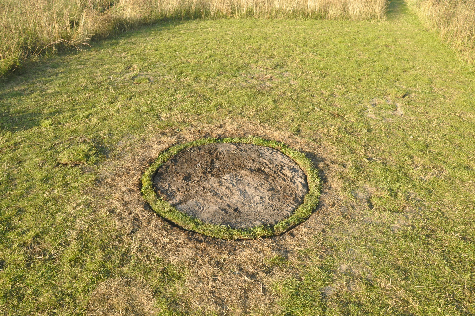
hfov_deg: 67.4
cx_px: 238
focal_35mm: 27
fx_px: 356
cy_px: 158
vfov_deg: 47.8
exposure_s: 1/400
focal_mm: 18
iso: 800
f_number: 10
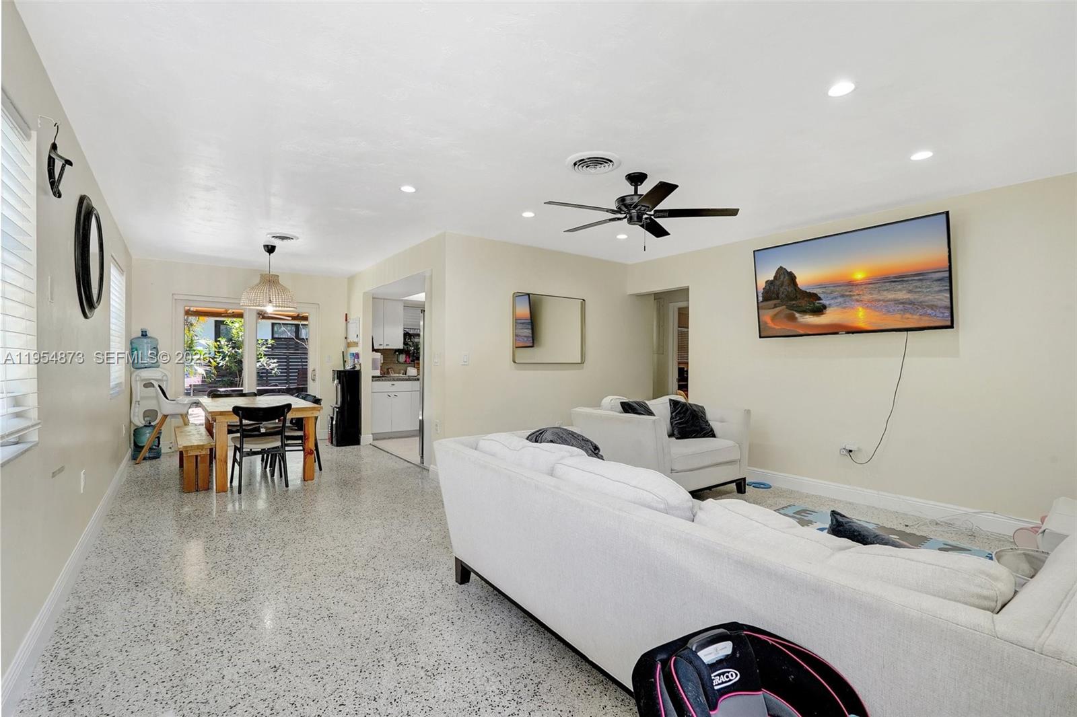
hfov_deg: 95.0
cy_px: 358
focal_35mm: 16
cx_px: 538
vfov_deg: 72.0
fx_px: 493
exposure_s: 1/8
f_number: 13
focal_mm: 16.5
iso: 640
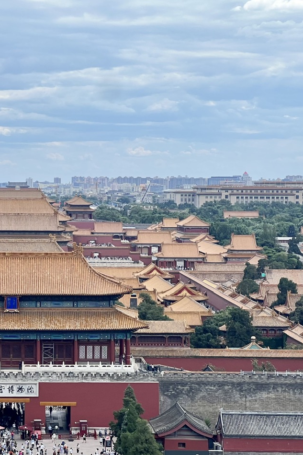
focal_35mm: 108
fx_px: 1363
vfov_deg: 18.9
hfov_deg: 12.6
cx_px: 21
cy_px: 230
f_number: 2.8
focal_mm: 9
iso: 32
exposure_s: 1/951
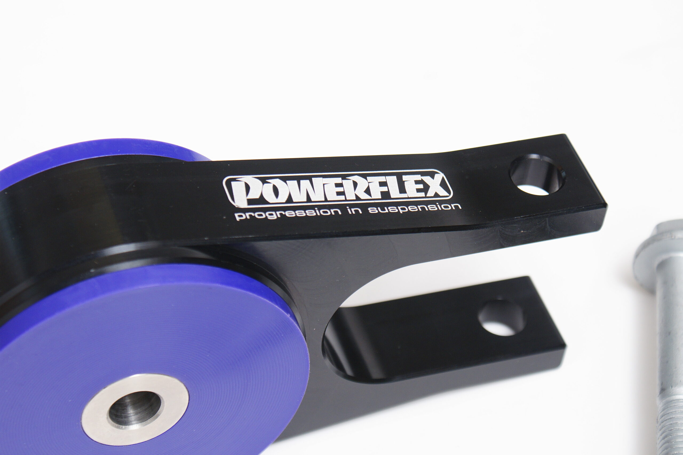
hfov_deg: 19.5
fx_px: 1992
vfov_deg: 13.0
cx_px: 342
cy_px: 228
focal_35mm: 105
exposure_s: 1/125
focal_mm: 70
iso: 200
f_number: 7.1
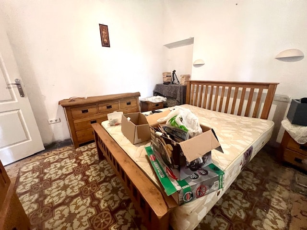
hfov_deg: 106.2
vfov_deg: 89.9
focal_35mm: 13
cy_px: 115
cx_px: 154
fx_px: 115
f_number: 1.8
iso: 800
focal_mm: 1.57
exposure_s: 1/50
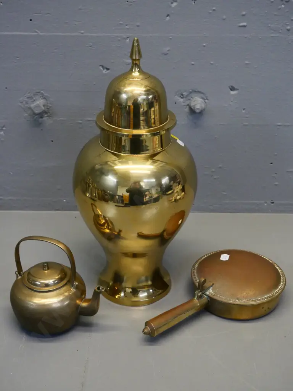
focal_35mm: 50
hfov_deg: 29.1
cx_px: 146
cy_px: 196
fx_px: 564
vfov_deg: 38.2
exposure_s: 1/200
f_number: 5.6
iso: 3200
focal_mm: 25
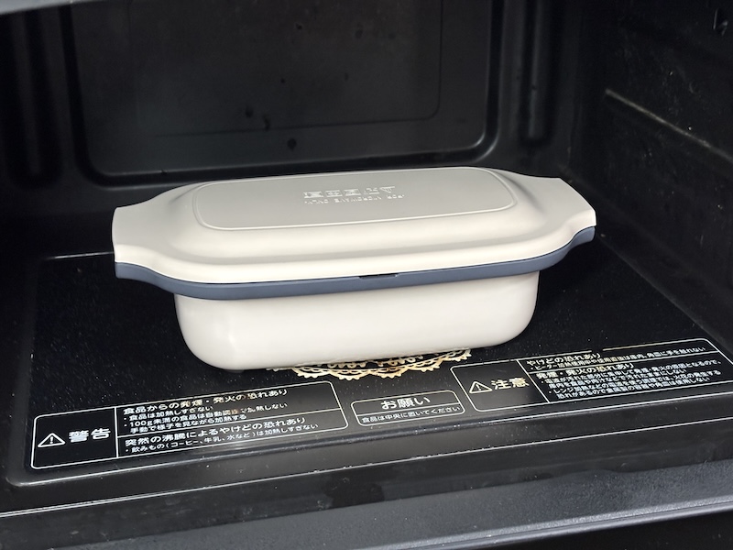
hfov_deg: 36.8
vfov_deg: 28.0
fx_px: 1101
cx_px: 366
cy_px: 275
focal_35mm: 52
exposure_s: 1/33
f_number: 1.6
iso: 250
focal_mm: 5.96
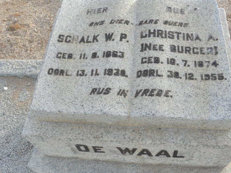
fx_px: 200
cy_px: 84
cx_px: 121
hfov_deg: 59.9
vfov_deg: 46.8
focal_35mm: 30
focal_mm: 4.6
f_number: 6.3
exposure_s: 1/160
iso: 200
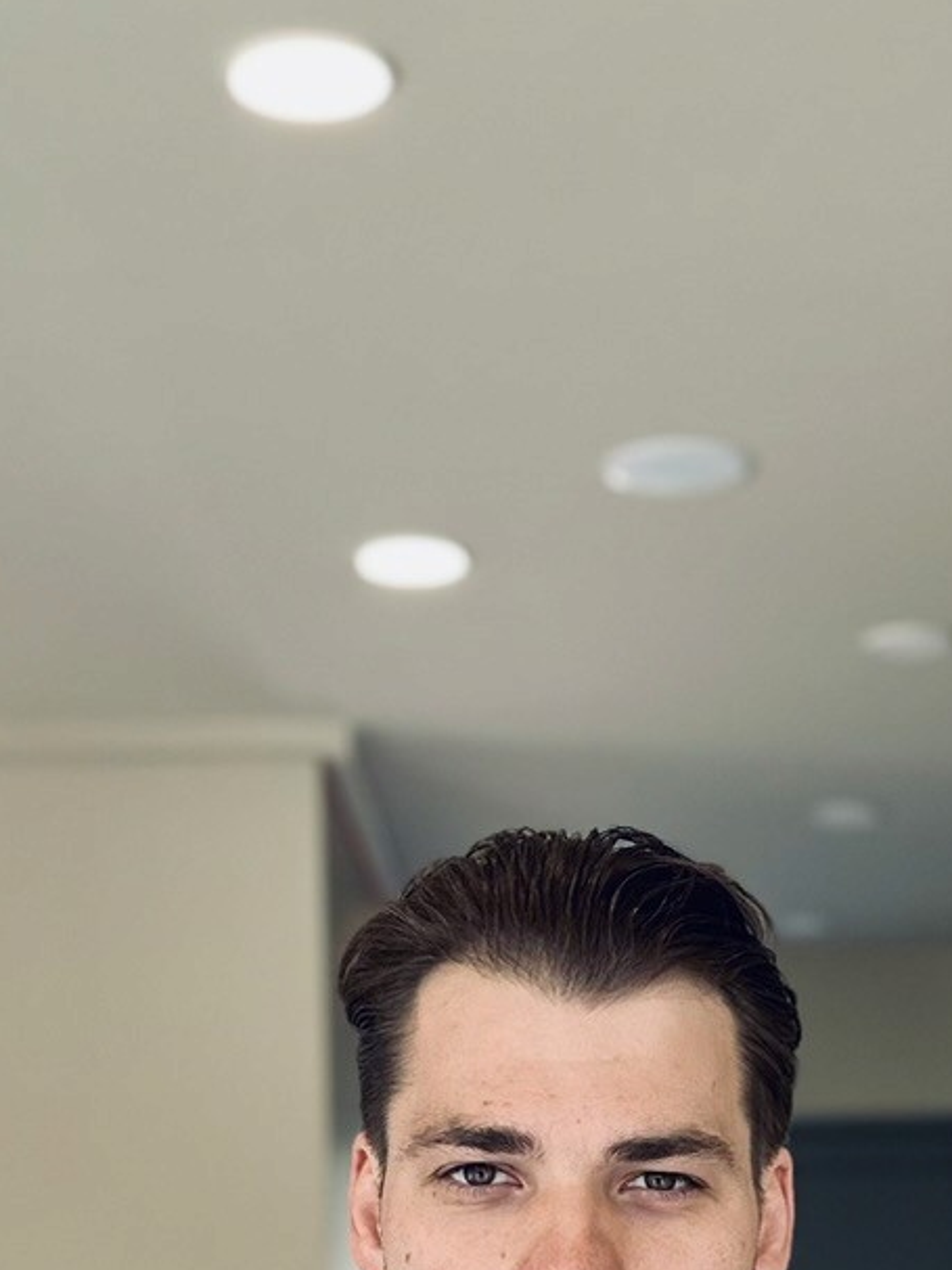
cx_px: 647
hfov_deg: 18.1
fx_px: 2971
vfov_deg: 22.6
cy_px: 1427
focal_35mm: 81
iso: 80
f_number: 1.78
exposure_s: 1/262
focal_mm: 6.86
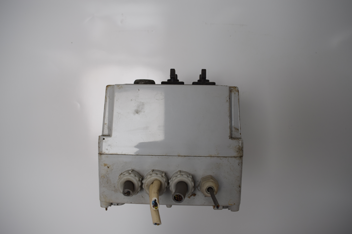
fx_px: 264
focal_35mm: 27
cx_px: 176
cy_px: 117
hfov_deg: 67.4
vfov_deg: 47.9
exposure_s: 1/125
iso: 400
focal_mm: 18
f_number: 5.6
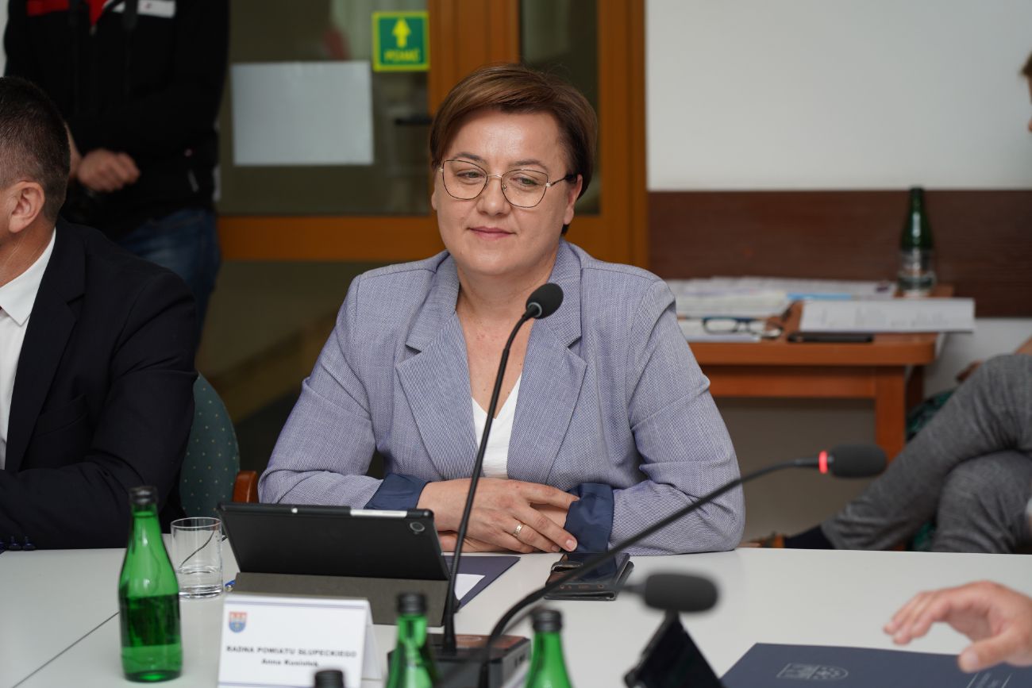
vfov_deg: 13.0
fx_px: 3010
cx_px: 516
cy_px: 344
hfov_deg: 19.5
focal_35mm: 105
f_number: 4
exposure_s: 1/100
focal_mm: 105
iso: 200
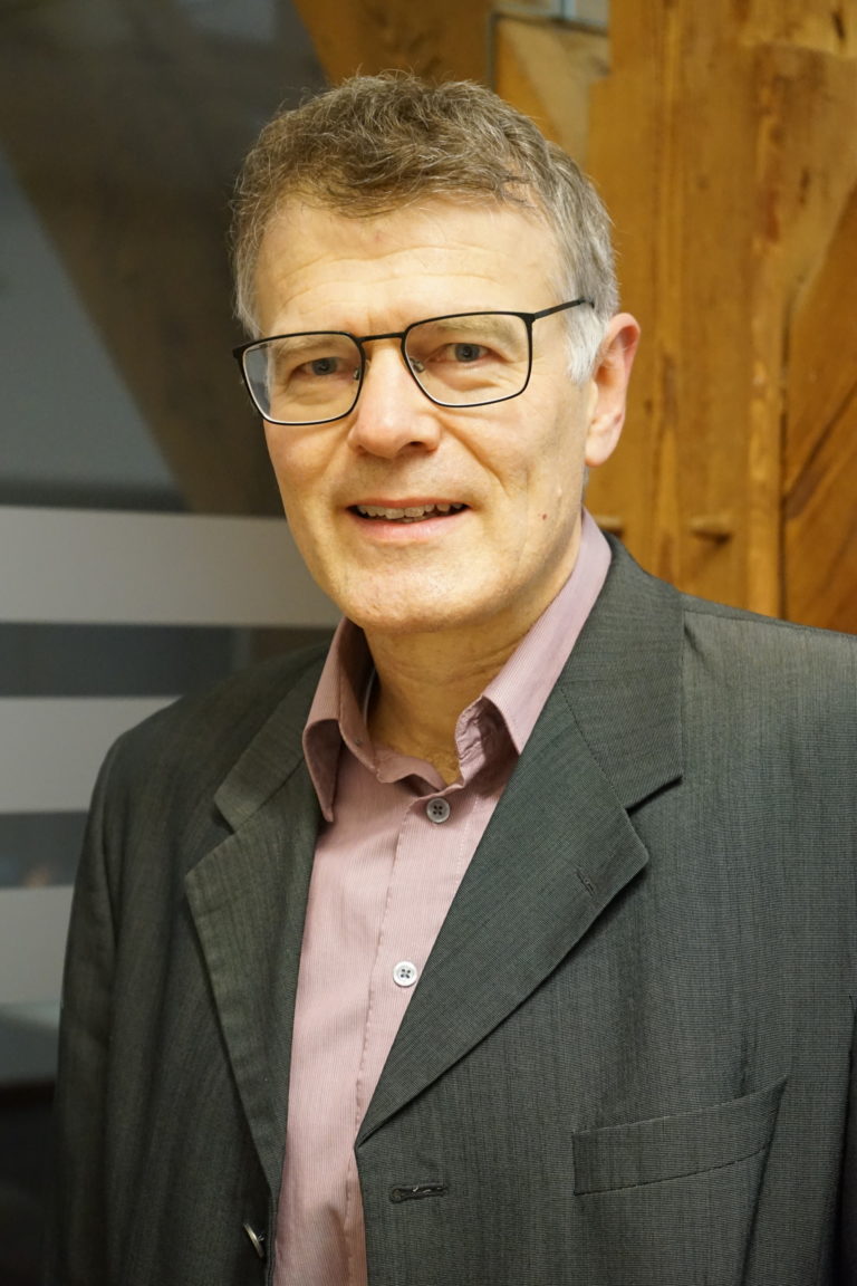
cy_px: 643
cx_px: 428
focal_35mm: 70
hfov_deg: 19.5
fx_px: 2499
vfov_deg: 28.8
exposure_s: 1/125
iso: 5000
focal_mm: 70
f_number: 5.6
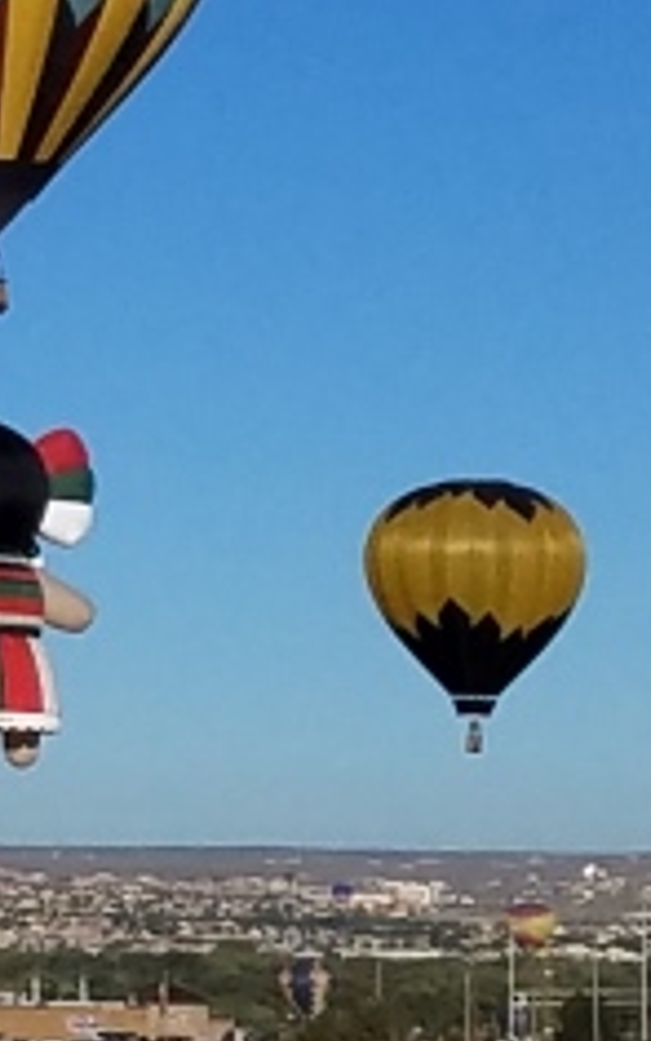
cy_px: 421
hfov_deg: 11.7
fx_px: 2667
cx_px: -841
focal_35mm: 94
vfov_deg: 22.1
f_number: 1.7
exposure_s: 1/6320
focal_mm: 4.2
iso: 50
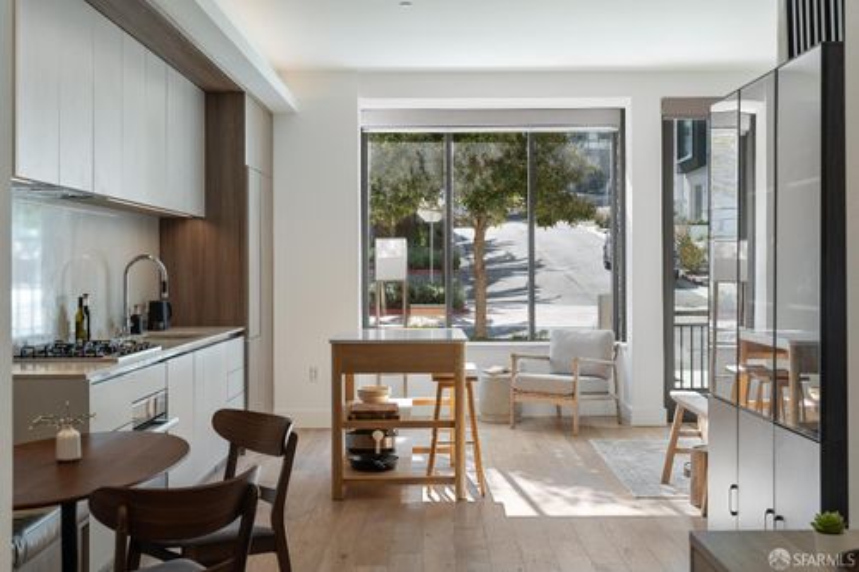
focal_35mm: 42
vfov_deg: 32.0
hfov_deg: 46.6
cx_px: 430
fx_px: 997
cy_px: 286
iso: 400
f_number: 8
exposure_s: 1/6
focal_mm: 41.8
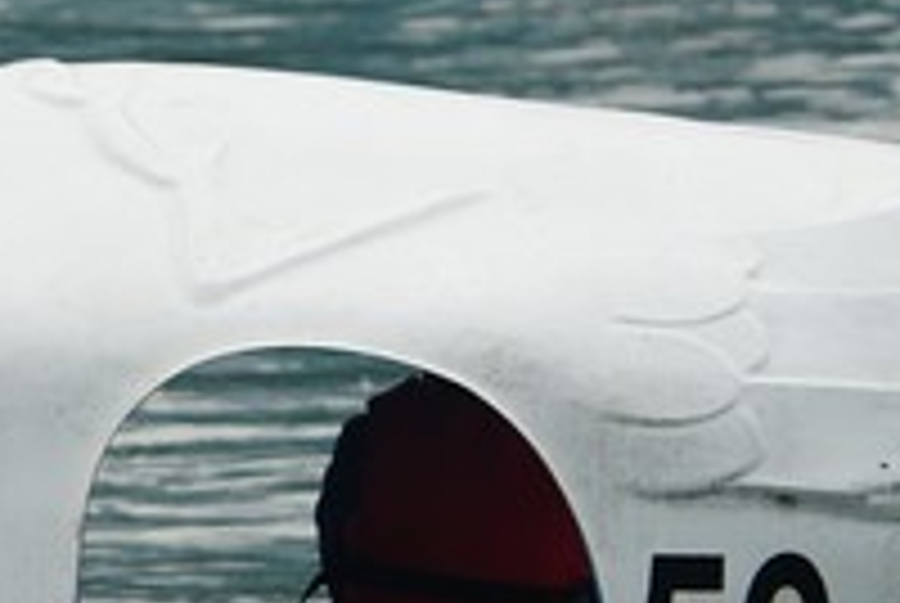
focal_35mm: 871
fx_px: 21807
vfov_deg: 1.6
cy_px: 328
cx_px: -256
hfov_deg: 2.4
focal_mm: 291
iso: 320
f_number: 5.6
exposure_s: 1/320
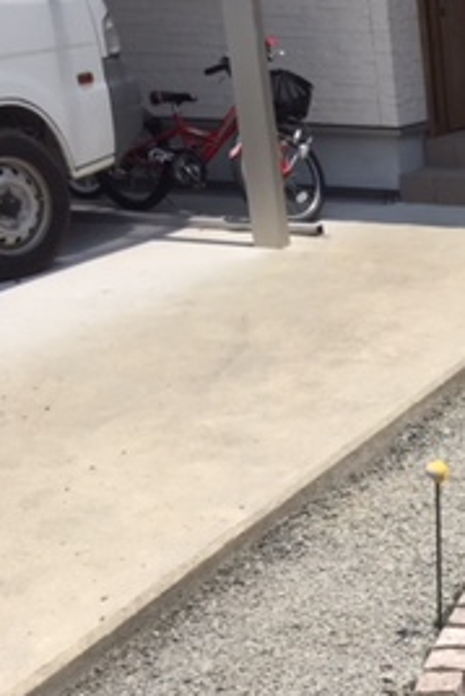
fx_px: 1393
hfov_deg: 16.2
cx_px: 823
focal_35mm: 72
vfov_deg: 27.7
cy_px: 519
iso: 32
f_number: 2.2
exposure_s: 1/2639
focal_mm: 4.15
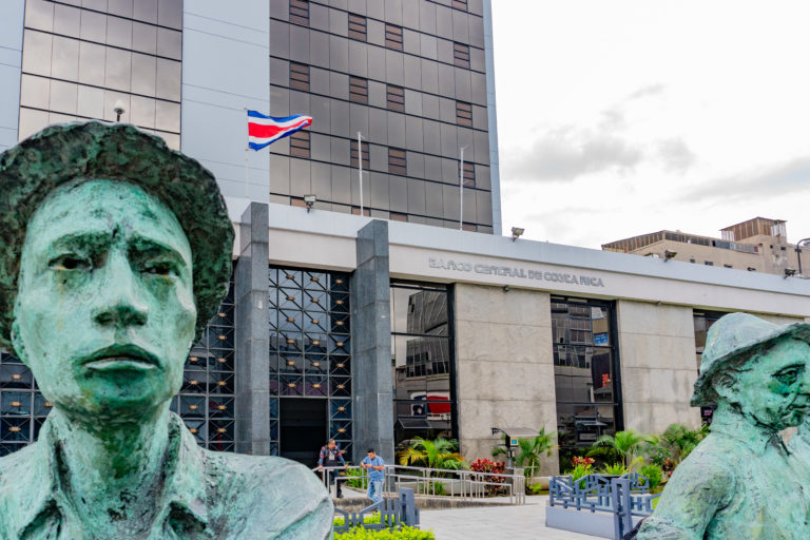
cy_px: 270
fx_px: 540
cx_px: 405
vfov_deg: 53.1
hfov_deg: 73.7
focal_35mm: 24
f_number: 11
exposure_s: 1/160
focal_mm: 16
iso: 400
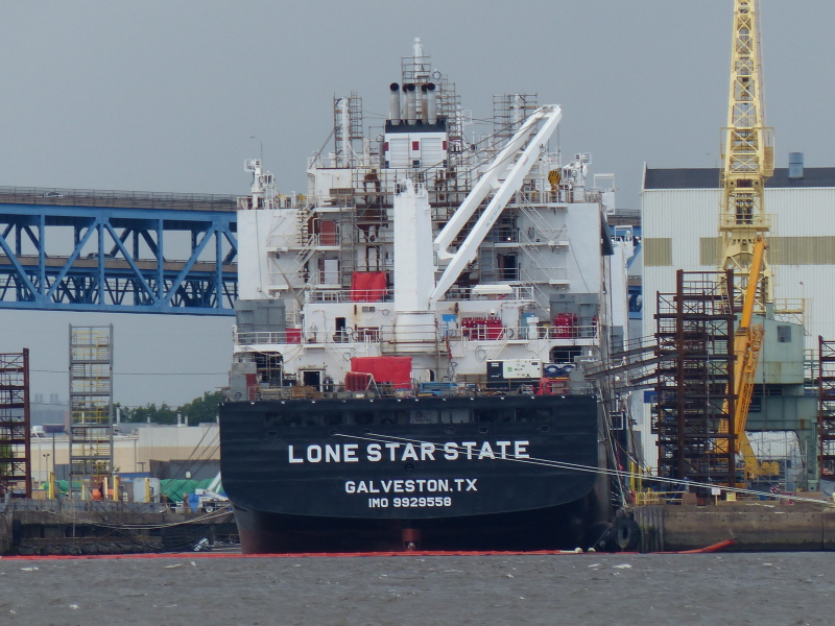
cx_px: 418
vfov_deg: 2.4
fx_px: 14666
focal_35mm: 608
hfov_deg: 3.3
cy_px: 313
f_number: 4
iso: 100
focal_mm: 99.5
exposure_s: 1/500
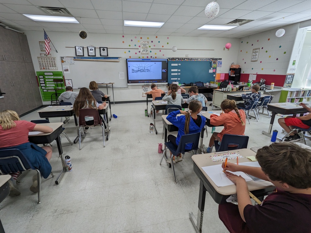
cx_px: 156
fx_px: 144
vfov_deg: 78.1
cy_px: 116
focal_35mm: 16
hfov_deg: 94.5
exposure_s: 1/53.5
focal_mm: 2.22
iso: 35
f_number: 2.2
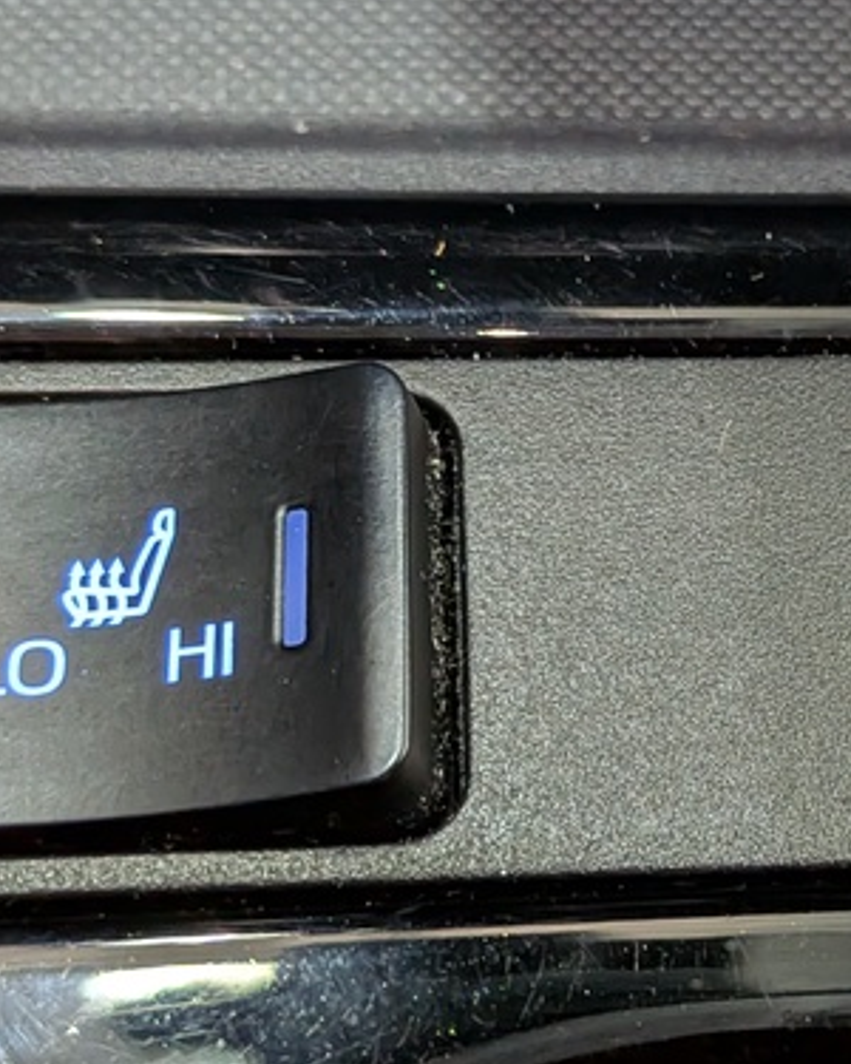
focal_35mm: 64
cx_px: 749
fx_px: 2015
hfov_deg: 23.3
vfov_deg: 29.6
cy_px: 536
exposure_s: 1/16.7
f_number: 1.7
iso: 452
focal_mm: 4.53
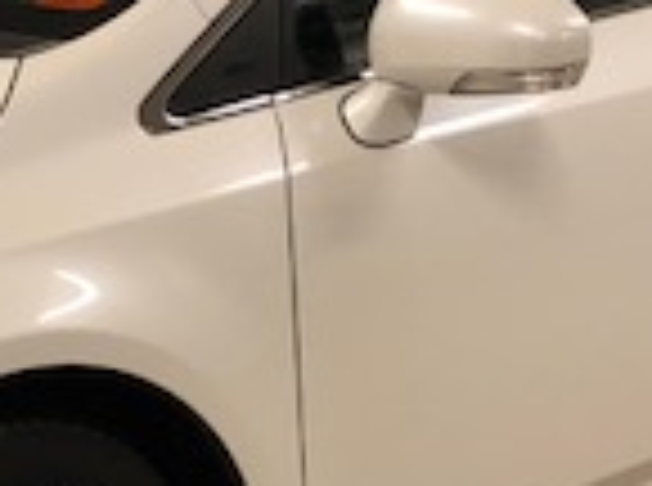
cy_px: 153
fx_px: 2330
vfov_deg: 11.9
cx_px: 45
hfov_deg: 15.7
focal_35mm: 124
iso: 40
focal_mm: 3.99
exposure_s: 1/20
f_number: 1.8
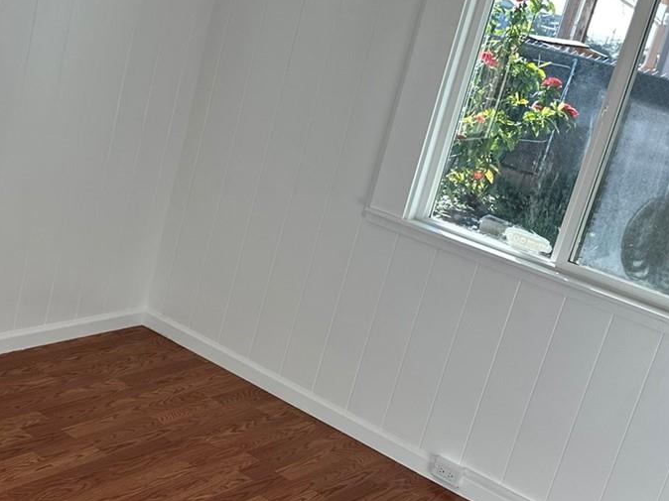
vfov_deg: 25.6
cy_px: 274
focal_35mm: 57
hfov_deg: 33.6
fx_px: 1101
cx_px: 236
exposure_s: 1/623
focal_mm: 6.86
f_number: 1.78
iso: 80
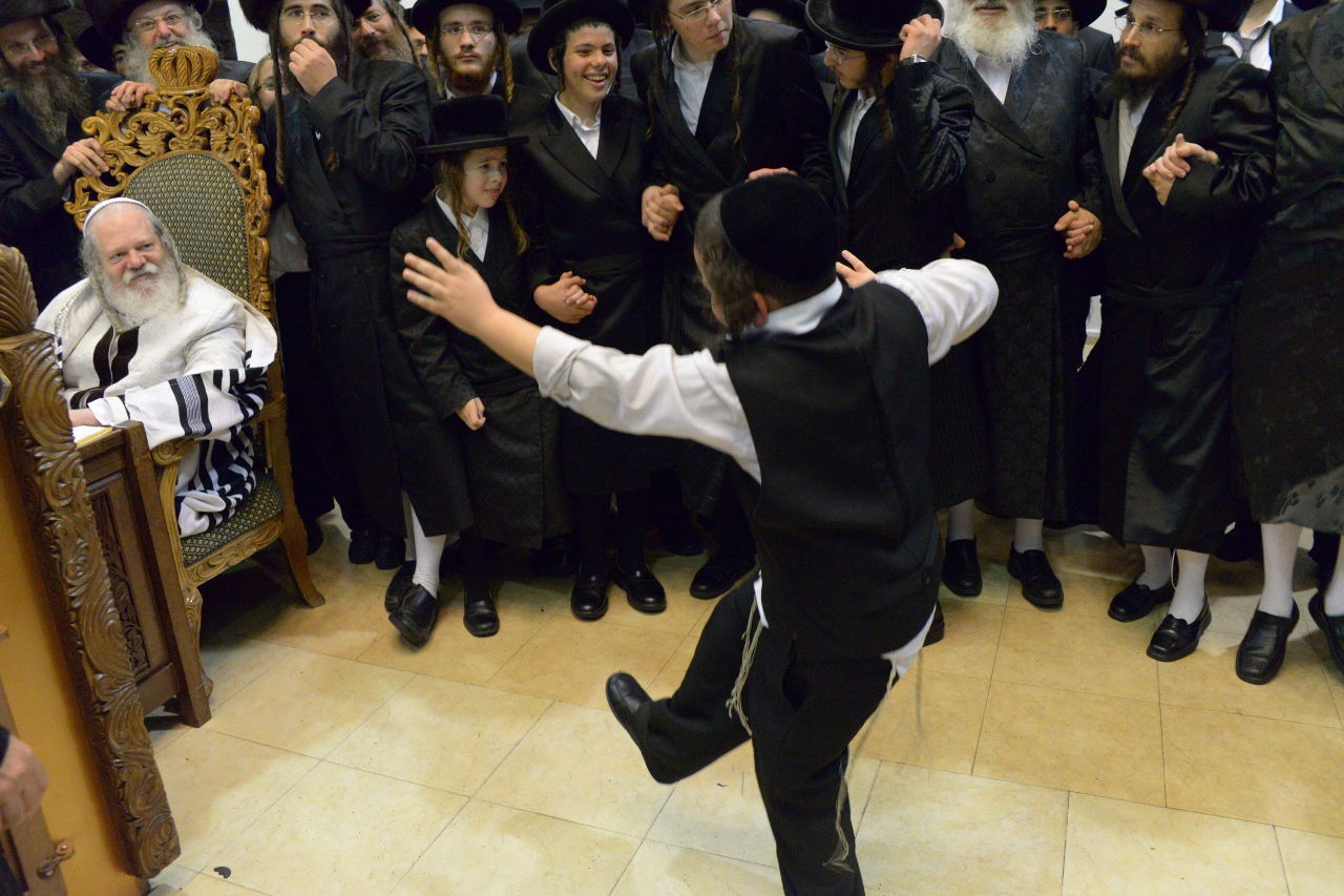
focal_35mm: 28
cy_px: 448
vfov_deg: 46.4
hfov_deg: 65.5
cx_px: 672
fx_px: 1045
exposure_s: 1/125
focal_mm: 28
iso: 6400
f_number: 6.3
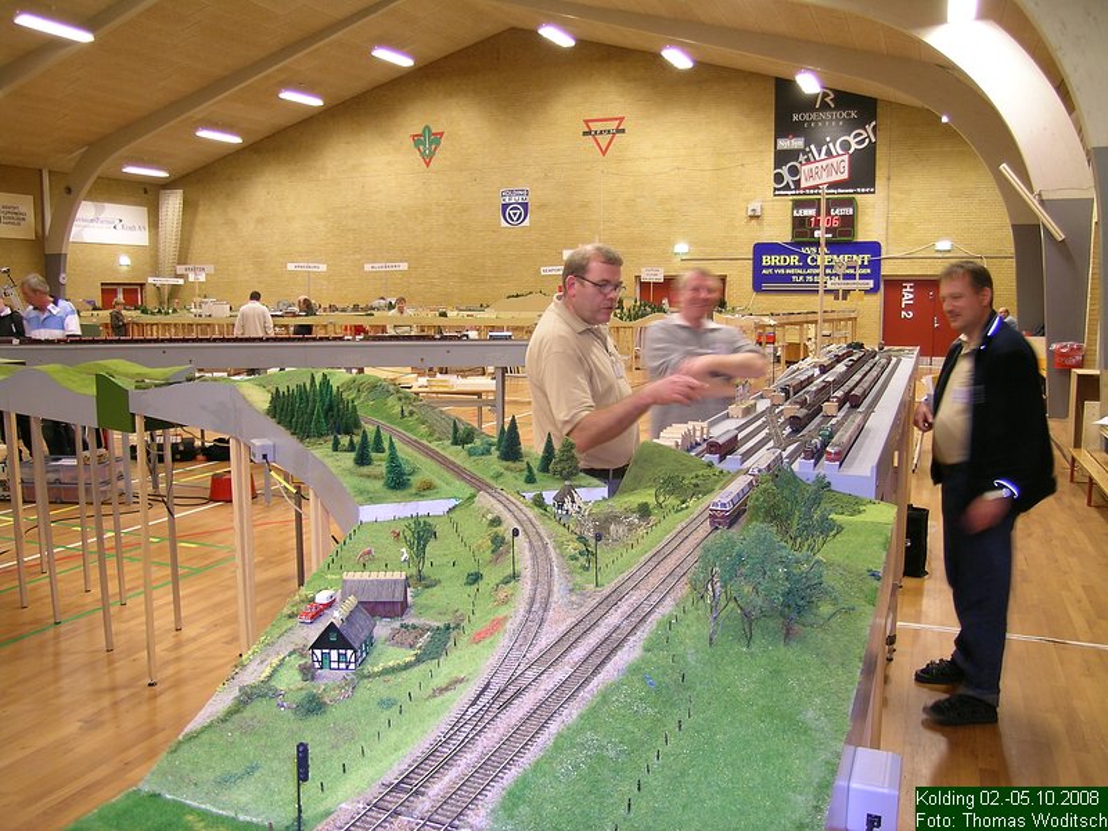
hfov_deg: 63.4
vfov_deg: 49.7
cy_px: 416
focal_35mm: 28
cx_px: 554
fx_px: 896
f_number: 2.8
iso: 50
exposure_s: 1/3.4
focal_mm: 5.8
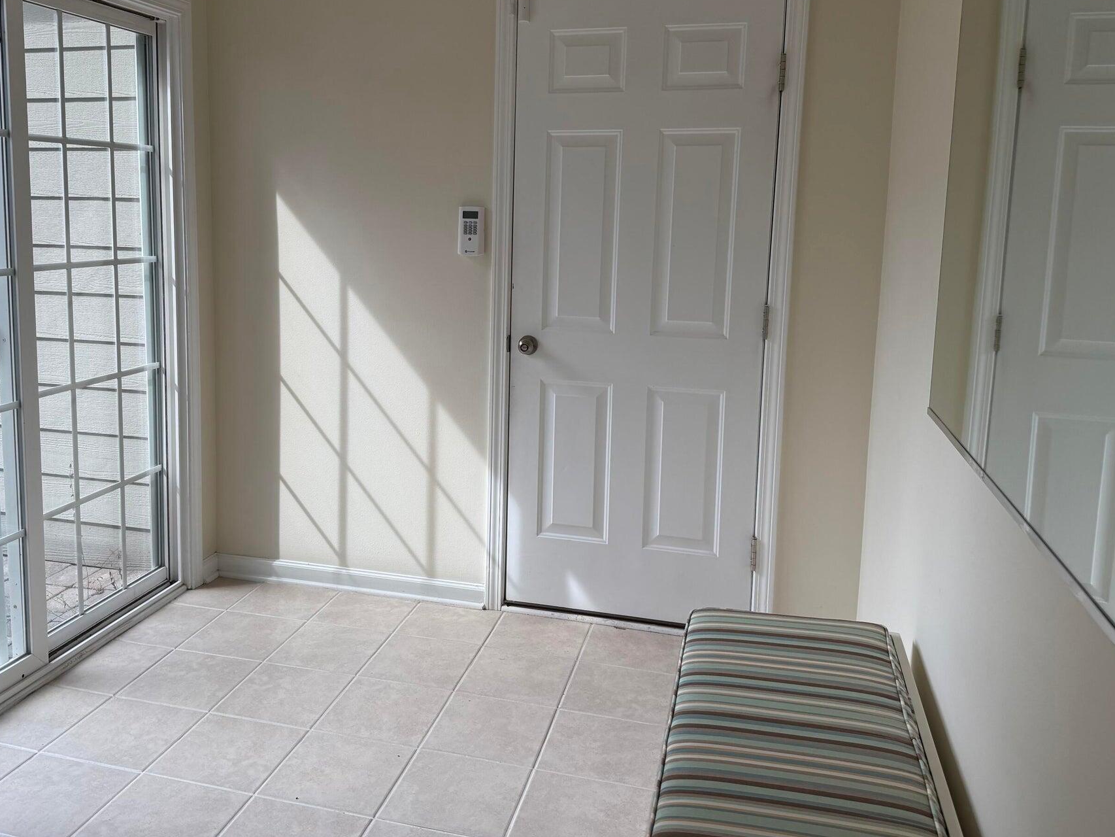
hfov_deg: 59.7
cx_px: 480
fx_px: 966
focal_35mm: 30
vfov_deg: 46.6
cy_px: 346
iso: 80
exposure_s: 1/391
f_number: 1.78
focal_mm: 6.76
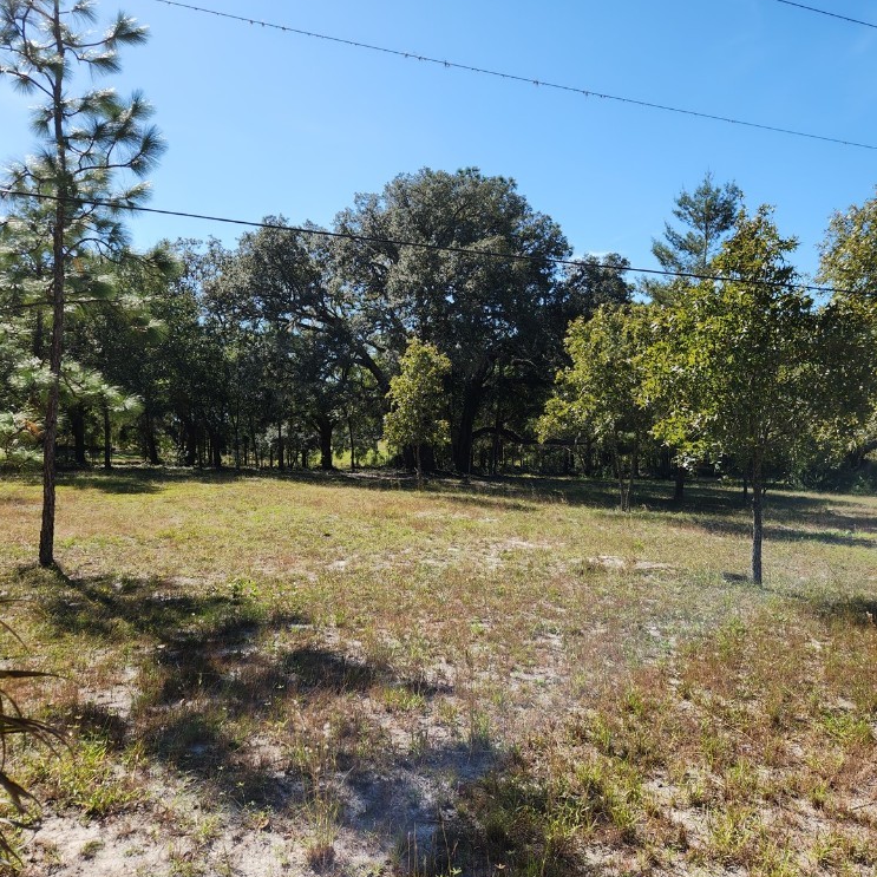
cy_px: 434
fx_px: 803
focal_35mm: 28
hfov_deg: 57.3
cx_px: 452
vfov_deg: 57.3
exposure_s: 1/1055
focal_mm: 5.4
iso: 20
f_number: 1.8
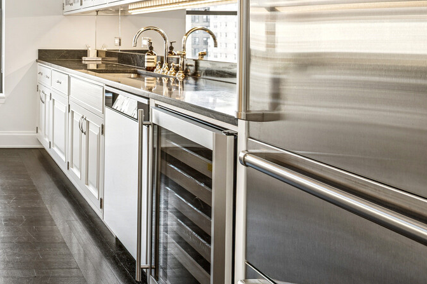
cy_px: 36
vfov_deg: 33.4
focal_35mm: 38
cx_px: -45
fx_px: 451
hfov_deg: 40.7
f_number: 8
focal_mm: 17
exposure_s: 1/6
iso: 100
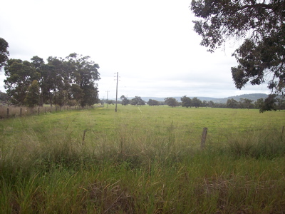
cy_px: 107
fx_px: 321
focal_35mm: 39
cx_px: 142
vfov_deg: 36.8
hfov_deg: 47.9
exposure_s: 1/350
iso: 100
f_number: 3.4
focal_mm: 8
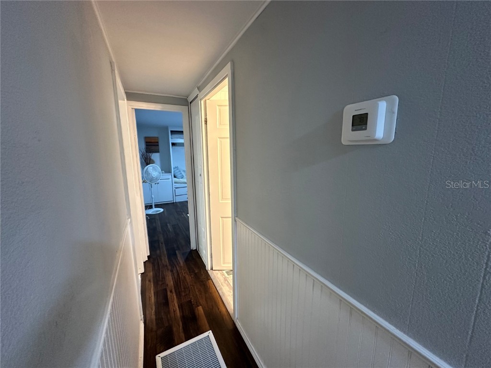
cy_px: 184
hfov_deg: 102.1
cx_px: 246
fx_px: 199
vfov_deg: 85.7
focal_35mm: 14
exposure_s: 1/60
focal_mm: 2.22
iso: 320
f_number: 2.2
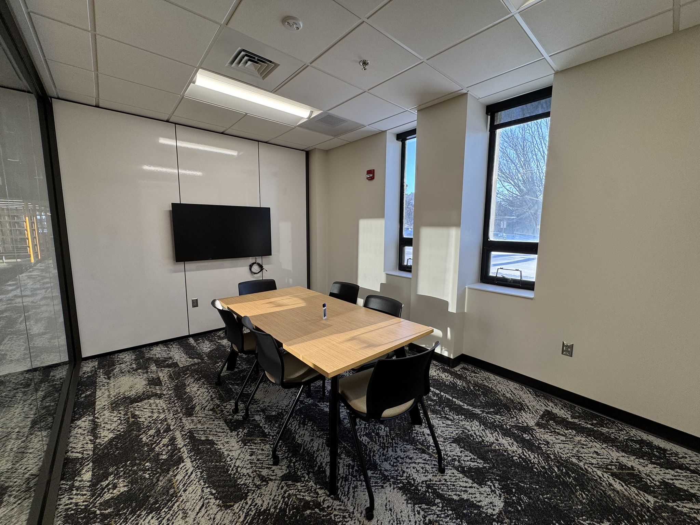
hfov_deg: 102.1
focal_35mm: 14
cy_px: 262
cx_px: 350
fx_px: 283
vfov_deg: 85.7
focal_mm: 2.22
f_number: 2.2
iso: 64
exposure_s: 1/120
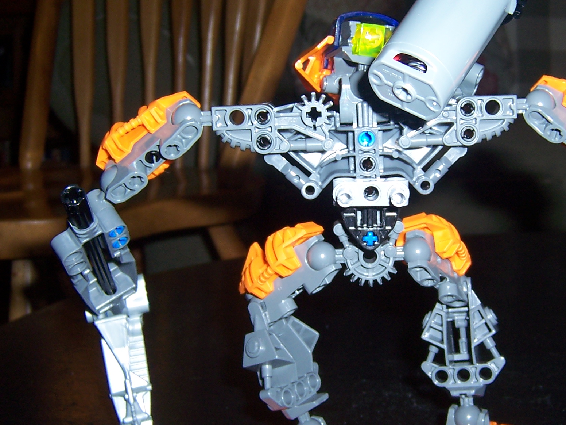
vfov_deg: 29.7
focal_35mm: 49
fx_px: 801
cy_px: 211
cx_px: 365
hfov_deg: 38.6
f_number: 2.8
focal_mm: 5.5
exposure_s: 1/60
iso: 80
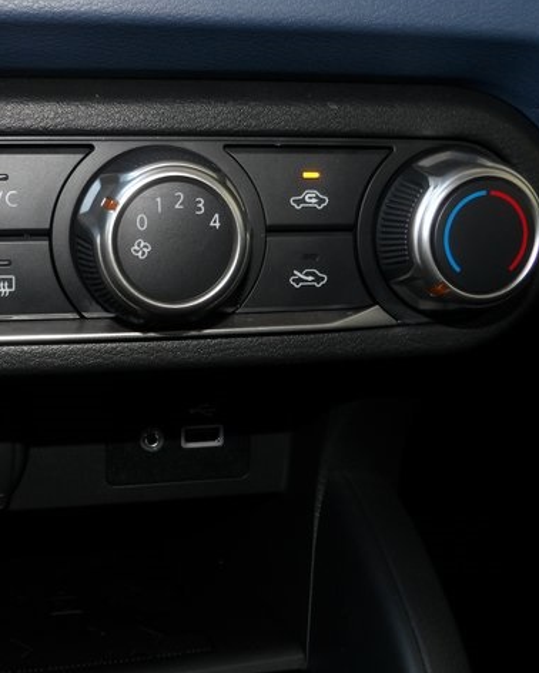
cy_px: 334
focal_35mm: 45
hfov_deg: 32.9
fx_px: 897
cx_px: 147
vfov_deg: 41.1
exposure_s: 1/30
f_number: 4.5
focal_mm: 6.2
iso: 200
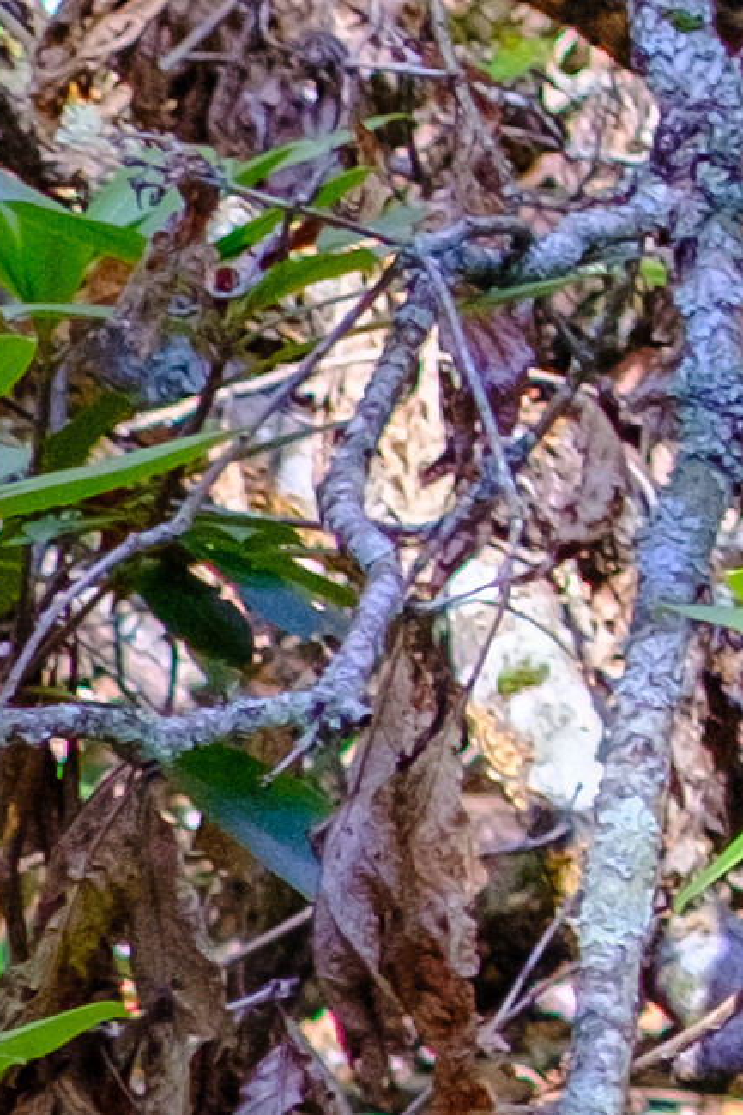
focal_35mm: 336
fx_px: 10407
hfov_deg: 4.0
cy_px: 2333
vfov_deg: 6.0
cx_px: -930
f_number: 2
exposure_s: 1/500
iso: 500
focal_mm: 23
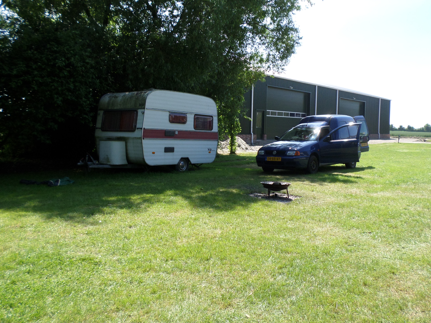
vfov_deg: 44.1
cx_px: 213
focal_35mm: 32
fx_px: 398
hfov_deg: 56.8
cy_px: 141
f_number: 2.5
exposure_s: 1/750
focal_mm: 4.5
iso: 80
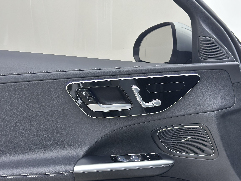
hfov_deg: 39.7
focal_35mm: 48
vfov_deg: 30.3
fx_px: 334
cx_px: 120
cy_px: 90
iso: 80
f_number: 1.78
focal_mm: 6.86
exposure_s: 1/100
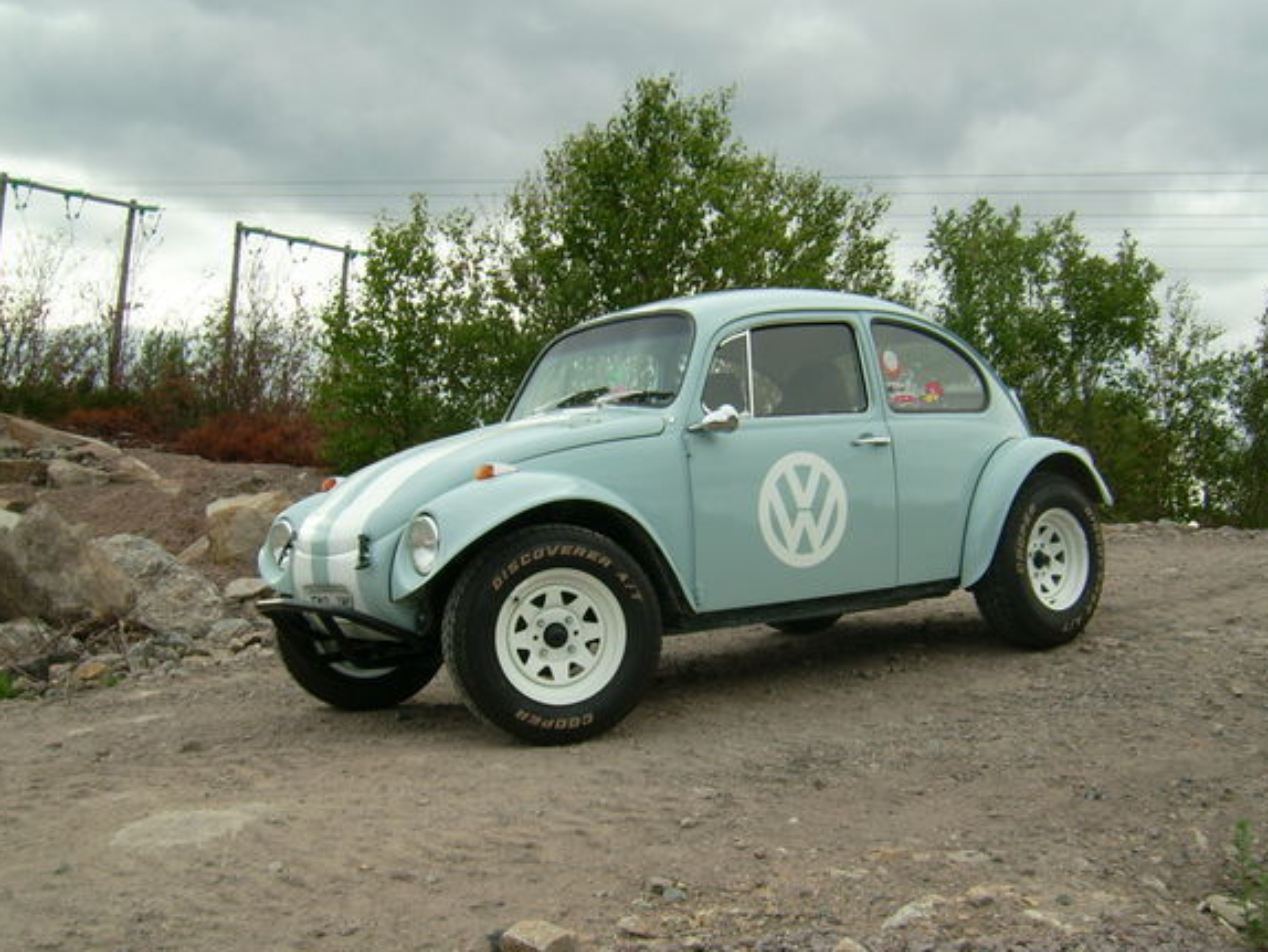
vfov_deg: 36.8
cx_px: 661
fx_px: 1429
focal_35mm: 39
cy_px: 510
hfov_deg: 47.8
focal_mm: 5.95
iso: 50
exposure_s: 1/114
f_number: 5.8
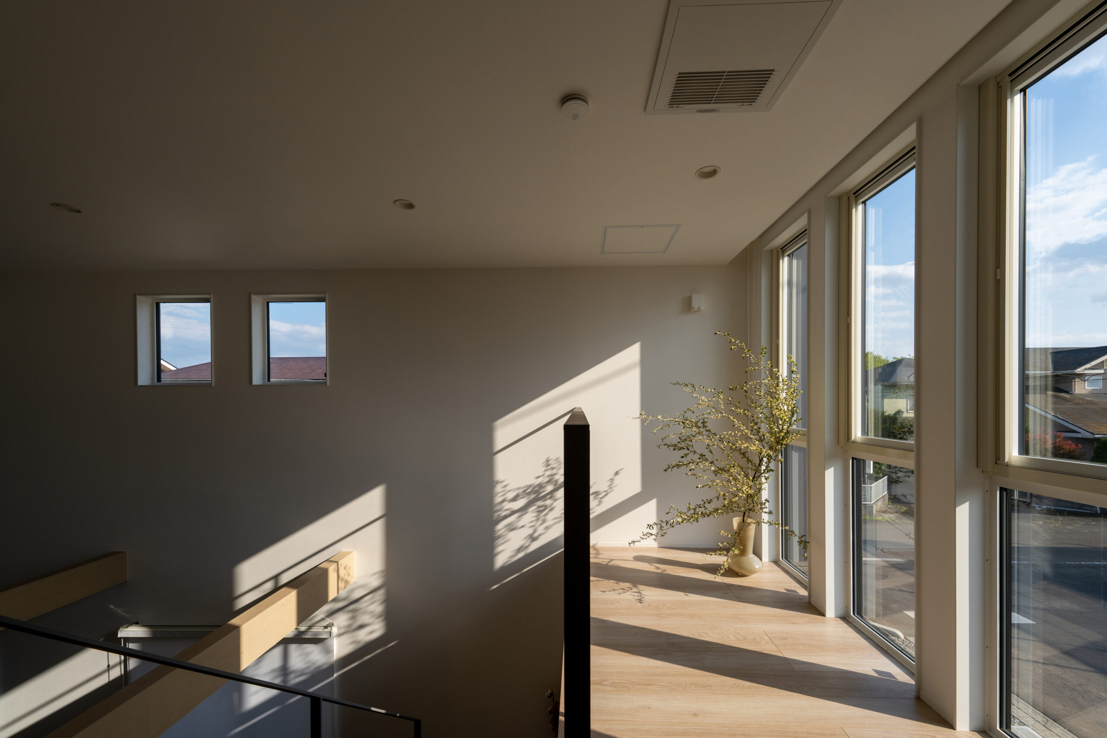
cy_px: 369
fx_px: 369
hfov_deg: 112.6
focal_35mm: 12
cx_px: 554
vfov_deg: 90.0
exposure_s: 1/160
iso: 125
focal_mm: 12
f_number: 8
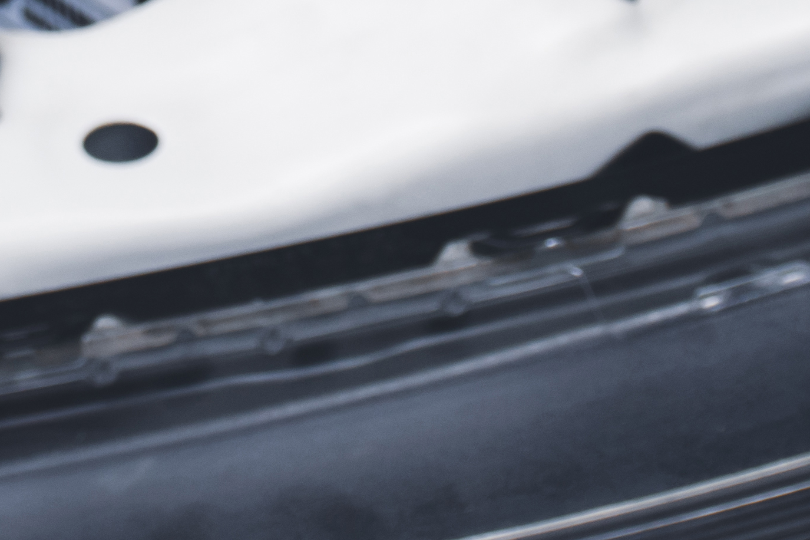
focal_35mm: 275
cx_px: 87
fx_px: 6186
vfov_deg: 4.9
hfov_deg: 7.5
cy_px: -580
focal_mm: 42
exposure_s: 1/50
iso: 400
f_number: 7.1
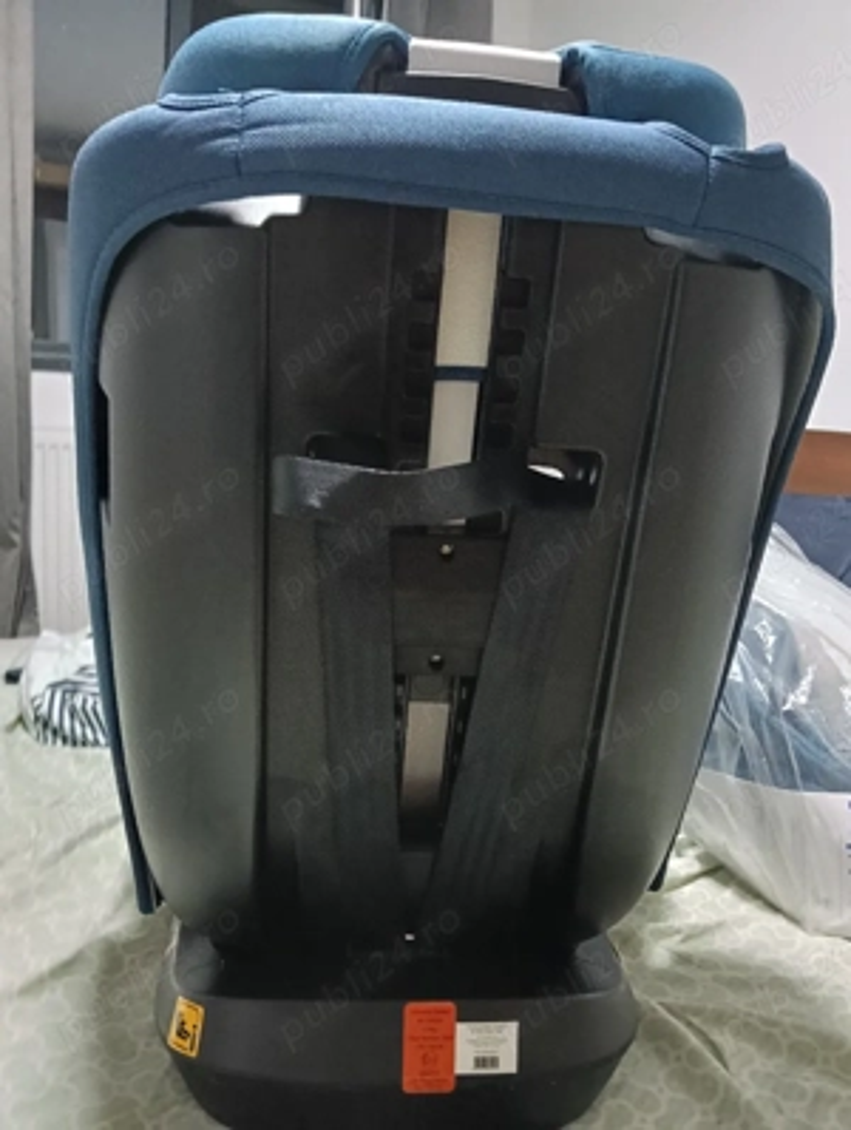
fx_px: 882
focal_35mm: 27
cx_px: 426
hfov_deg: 51.5
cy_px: 565
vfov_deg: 65.2
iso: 1250
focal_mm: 3.98
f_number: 1.8
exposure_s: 1/20
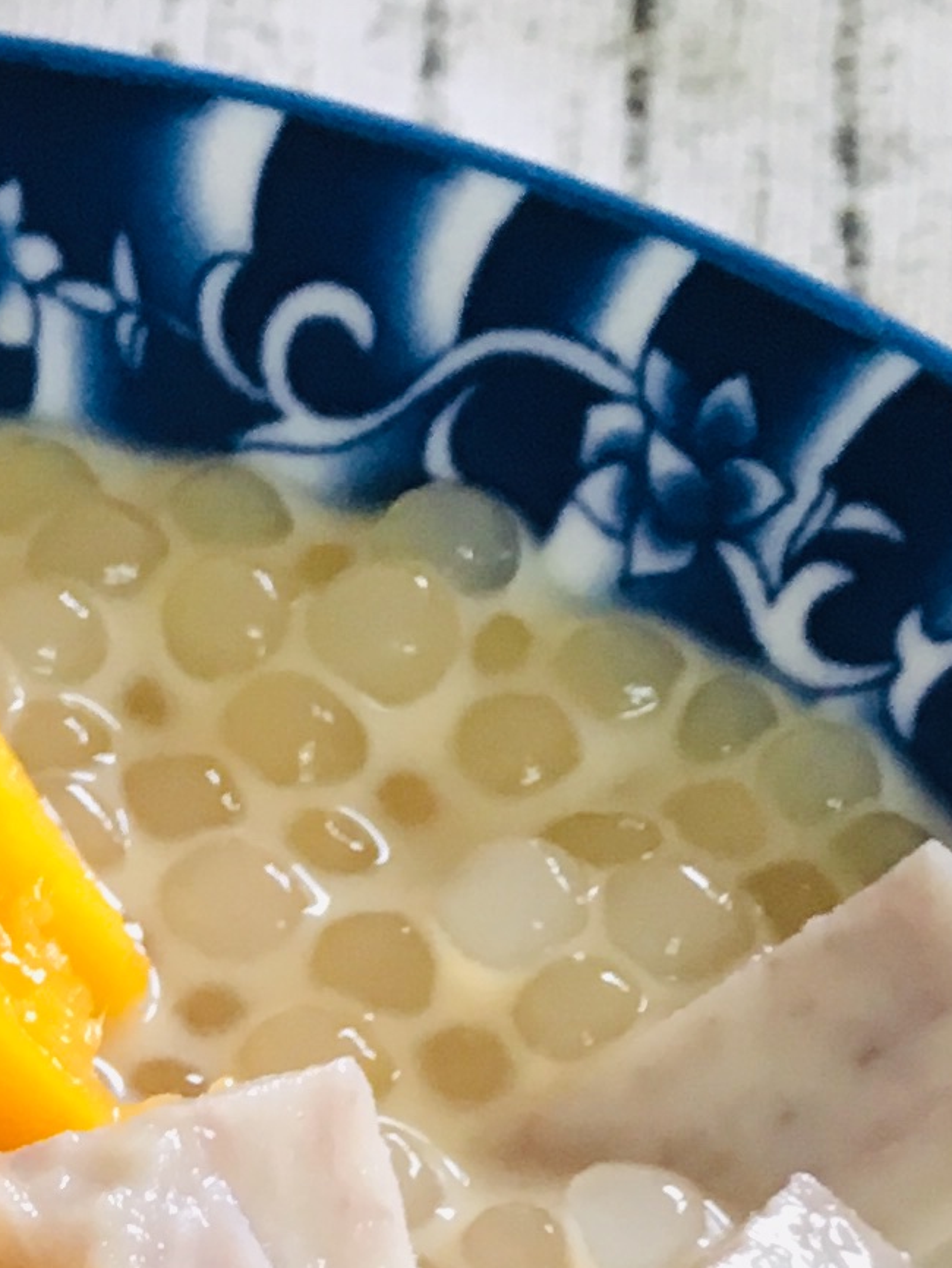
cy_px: 2264
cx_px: -310
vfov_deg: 13.2
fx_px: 4948
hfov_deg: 10.7
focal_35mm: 135
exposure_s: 1/33
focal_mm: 4.15
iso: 100
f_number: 2.2
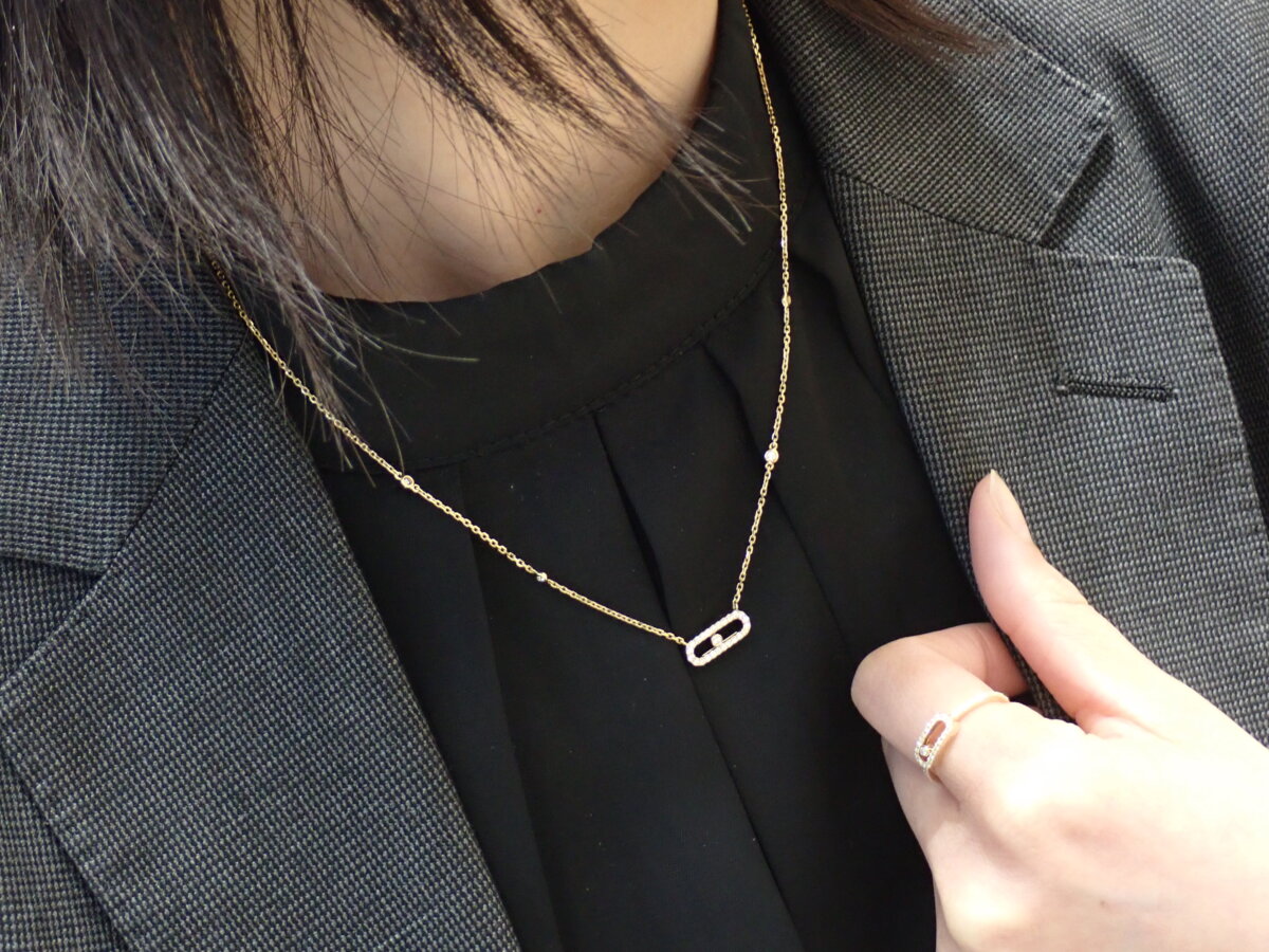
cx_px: 634
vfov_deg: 21.9
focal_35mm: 67
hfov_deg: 29.0
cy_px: 476
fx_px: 2456
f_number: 3.8
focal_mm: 11.88
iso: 800
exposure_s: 1/40
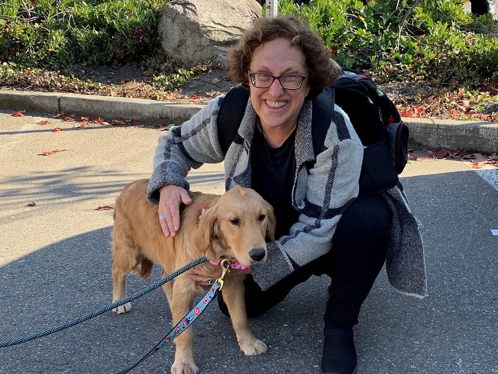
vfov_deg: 53.1
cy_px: 187
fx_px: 374
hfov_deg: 67.3
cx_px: 249
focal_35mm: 26
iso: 25
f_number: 1.8
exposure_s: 1/326
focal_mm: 4.25
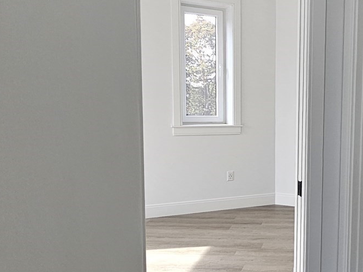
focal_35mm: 40
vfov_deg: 35.9
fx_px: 419
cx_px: 350
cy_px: 146
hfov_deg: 41.6
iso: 80
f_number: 2.2
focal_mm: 2.2
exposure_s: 1/120
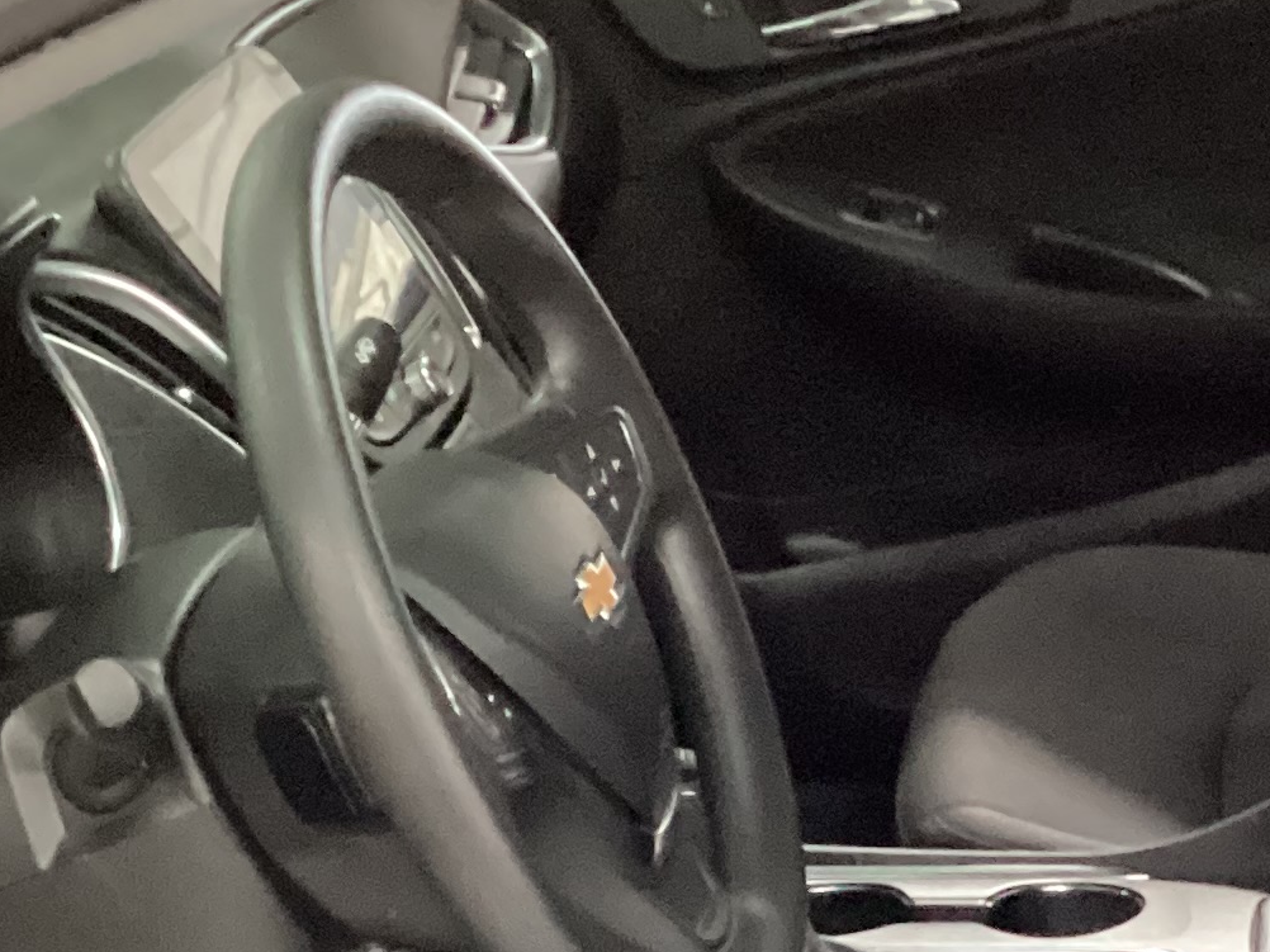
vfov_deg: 14.3
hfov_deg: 19.3
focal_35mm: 101
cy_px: 1029
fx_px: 3705
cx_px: 928
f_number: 2.4
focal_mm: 3.3
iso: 640
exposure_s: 1/20
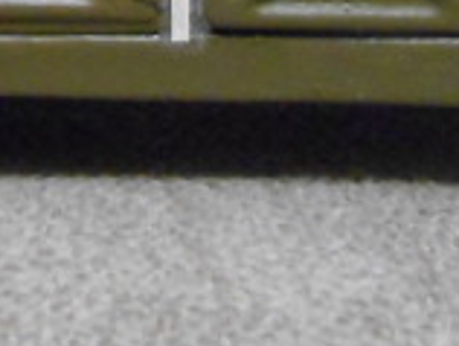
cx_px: 139
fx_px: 1394
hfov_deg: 18.6
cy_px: -172
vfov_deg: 13.3
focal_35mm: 105
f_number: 3.5
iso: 800
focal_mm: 4.6
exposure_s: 1/8
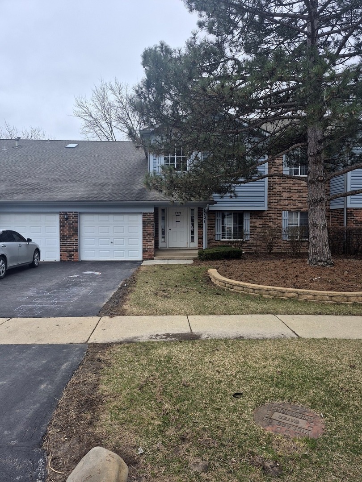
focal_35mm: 23
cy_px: 241
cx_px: 181
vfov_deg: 73.9
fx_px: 321
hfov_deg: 58.9
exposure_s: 1/1072
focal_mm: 5.4
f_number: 1.8
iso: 25
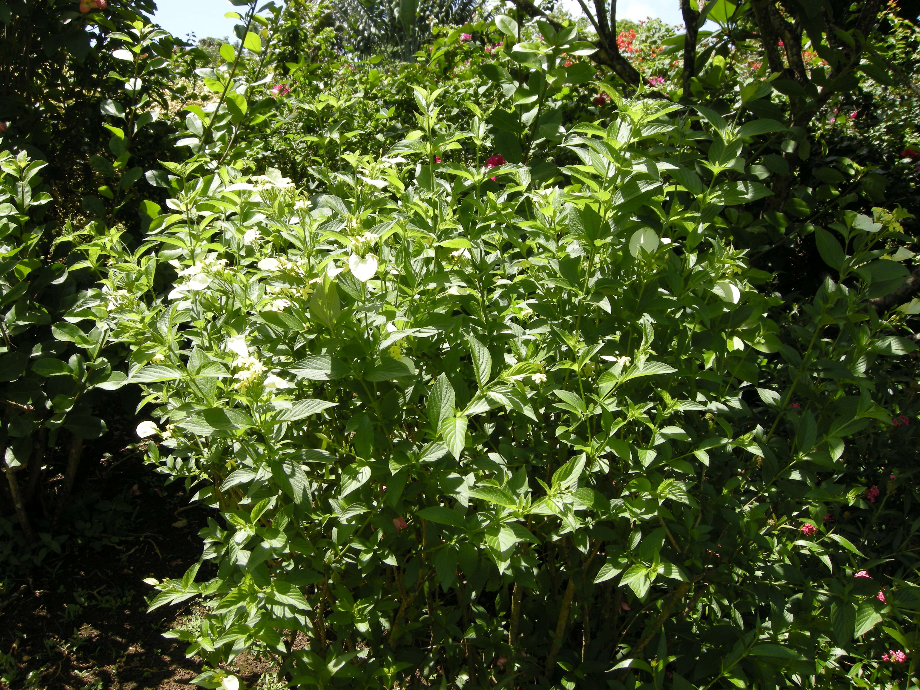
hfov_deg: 52.6
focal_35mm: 35
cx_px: 460
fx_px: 930
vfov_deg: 40.7
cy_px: 345
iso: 64
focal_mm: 7.5
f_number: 4.8
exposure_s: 1/144
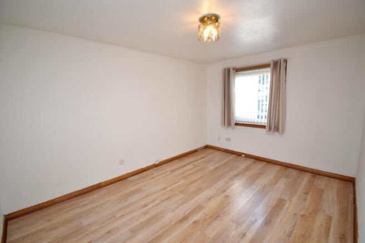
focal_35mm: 15
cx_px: 182
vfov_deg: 77.3
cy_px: 122
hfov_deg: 100.4
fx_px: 152
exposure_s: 1/40
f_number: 4.5
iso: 100
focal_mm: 10
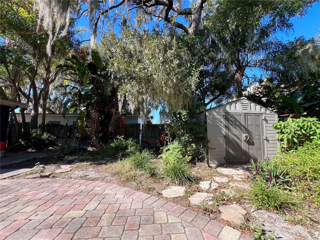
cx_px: 160
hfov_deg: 106.2
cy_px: 120
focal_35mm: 13
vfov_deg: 89.9
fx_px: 120
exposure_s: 1/242
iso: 32
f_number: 1.8
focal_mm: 1.57
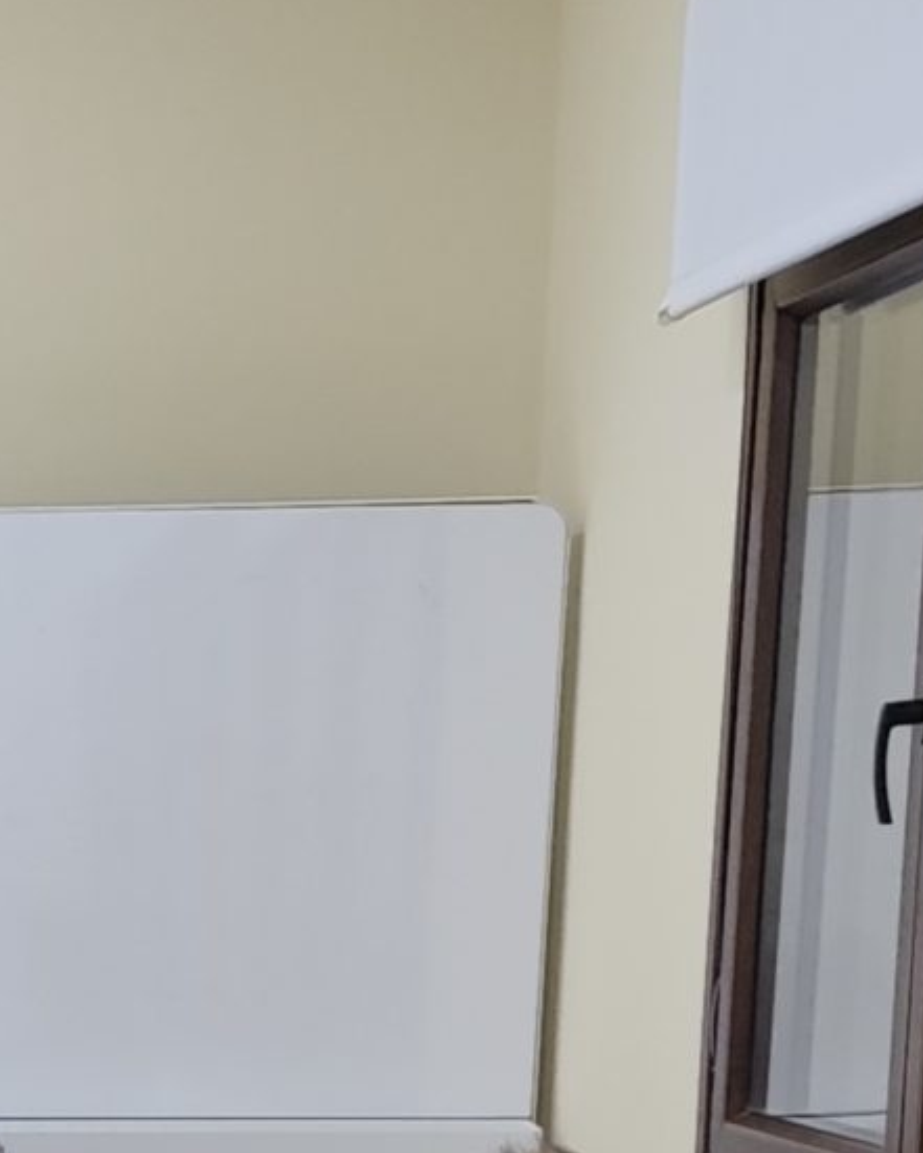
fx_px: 4643
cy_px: 1760
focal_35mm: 136
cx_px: -988
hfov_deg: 10.4
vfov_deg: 13.3
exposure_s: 1/50
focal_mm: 6.19
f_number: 1.65
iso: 320
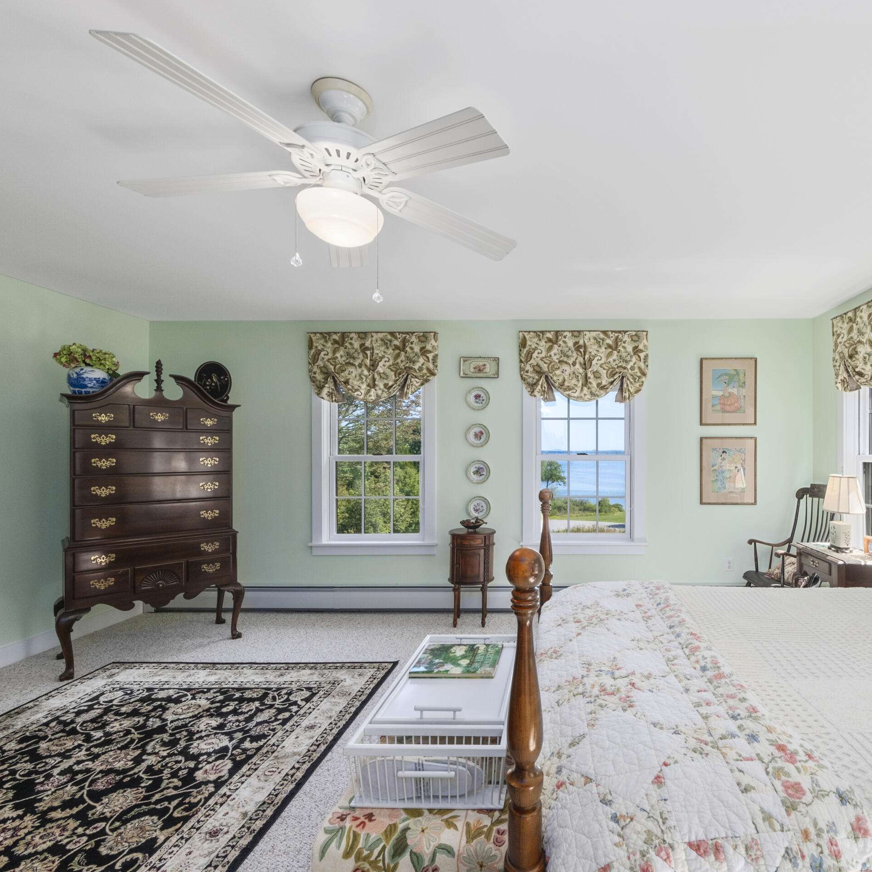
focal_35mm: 16
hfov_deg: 85.4
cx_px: 555
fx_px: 456
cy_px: 439
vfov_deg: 87.4
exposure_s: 1/13
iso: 400
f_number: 8
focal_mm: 8
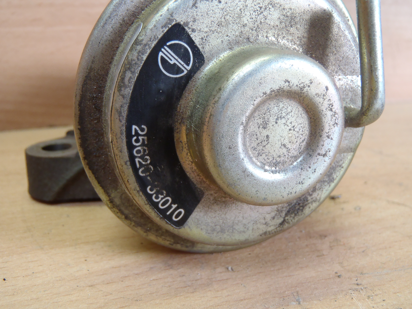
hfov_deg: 50.1
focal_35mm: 37
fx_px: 440
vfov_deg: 38.7
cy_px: 154
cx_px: 206
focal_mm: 6.64
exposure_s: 1/20
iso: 200
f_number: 4.7
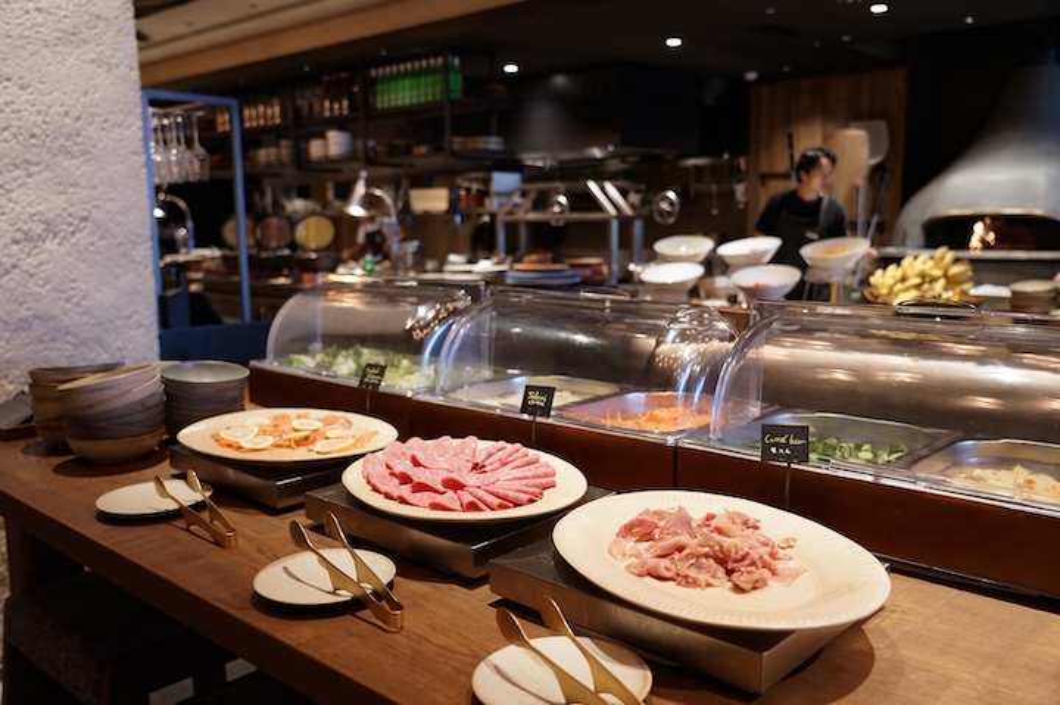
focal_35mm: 31
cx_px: 530
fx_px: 912
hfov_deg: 60.3
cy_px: 352
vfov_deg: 42.3
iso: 1000
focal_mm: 31
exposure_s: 1/60
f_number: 4
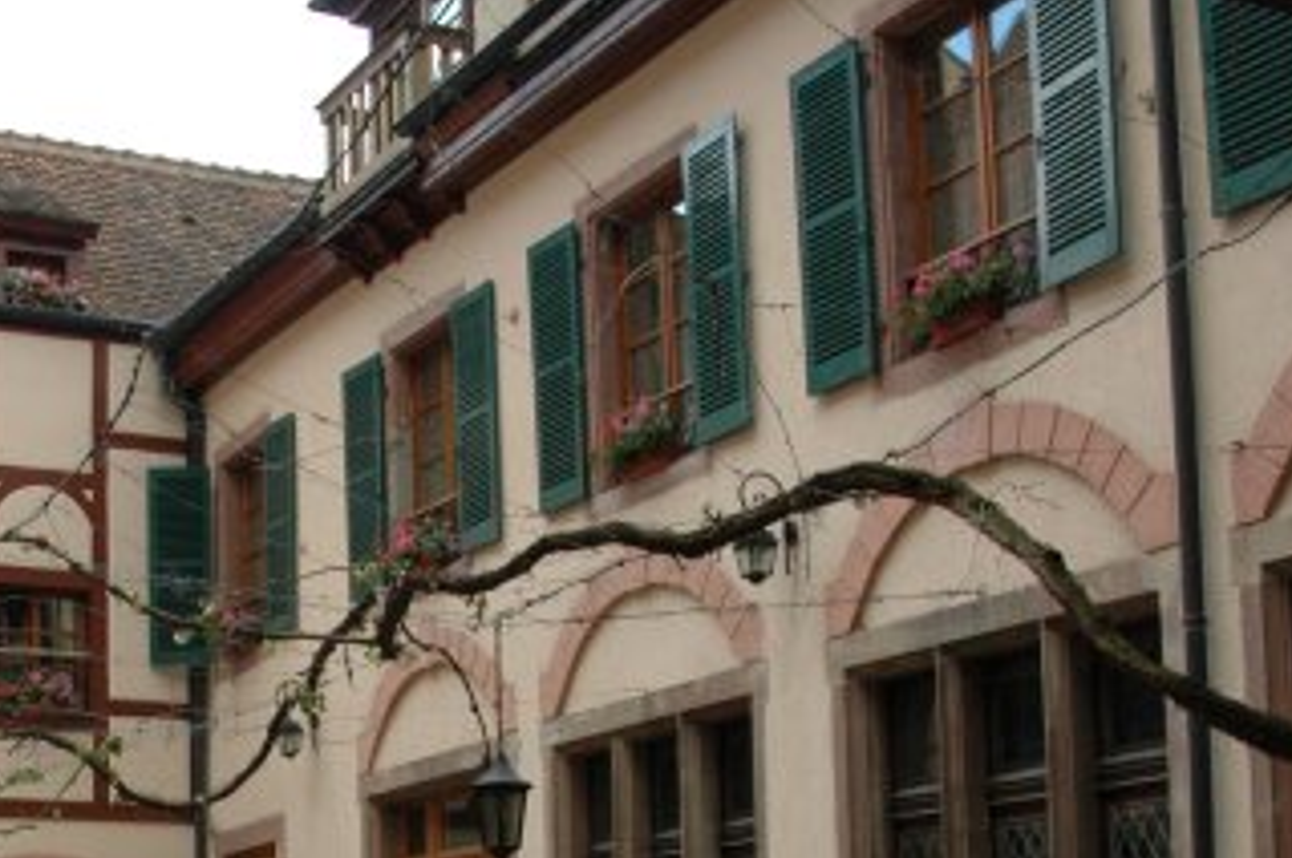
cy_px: 931
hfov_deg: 32.1
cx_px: 267
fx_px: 2187
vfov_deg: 21.2
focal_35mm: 61
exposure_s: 1/125
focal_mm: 18
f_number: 5.6
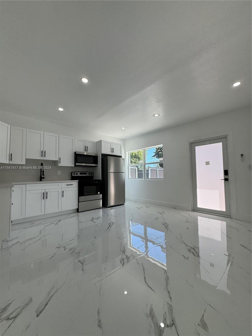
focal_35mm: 14
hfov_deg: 85.7
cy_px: 168
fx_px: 136
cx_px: 126
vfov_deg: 102.1
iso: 40
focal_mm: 2.22
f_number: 2.2
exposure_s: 1/256
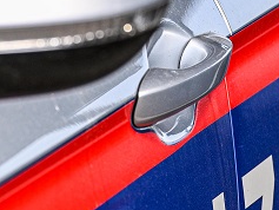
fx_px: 5225
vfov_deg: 2.3
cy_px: 287
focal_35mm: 648
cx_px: 206
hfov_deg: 3.1
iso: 320
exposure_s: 1/640
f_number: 5.6
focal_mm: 200
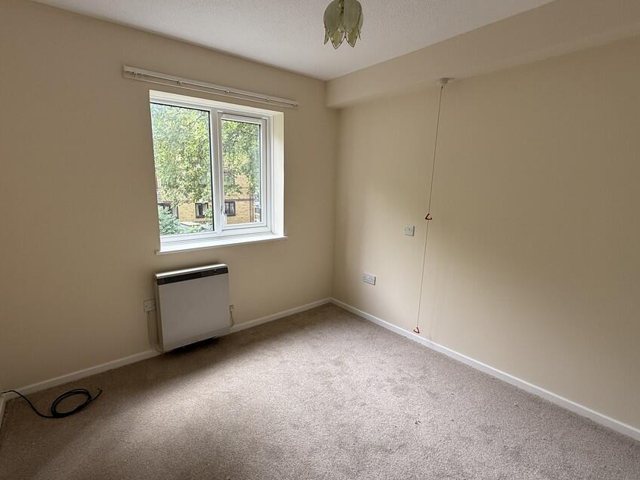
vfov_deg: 74.7
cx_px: 290
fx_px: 314
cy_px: 248
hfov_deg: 90.8
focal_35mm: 17
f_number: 2.2
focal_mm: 2.22
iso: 64
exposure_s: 1/99
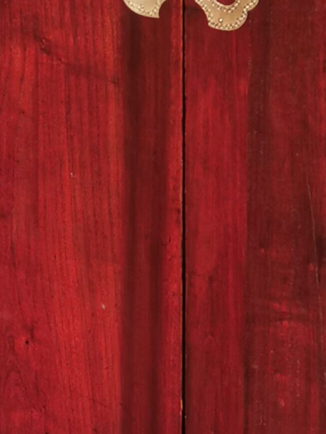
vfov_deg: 14.1
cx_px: 391
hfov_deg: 10.6
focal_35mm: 138
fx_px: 1733
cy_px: 4
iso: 160
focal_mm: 5.56
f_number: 1.6
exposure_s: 1/50
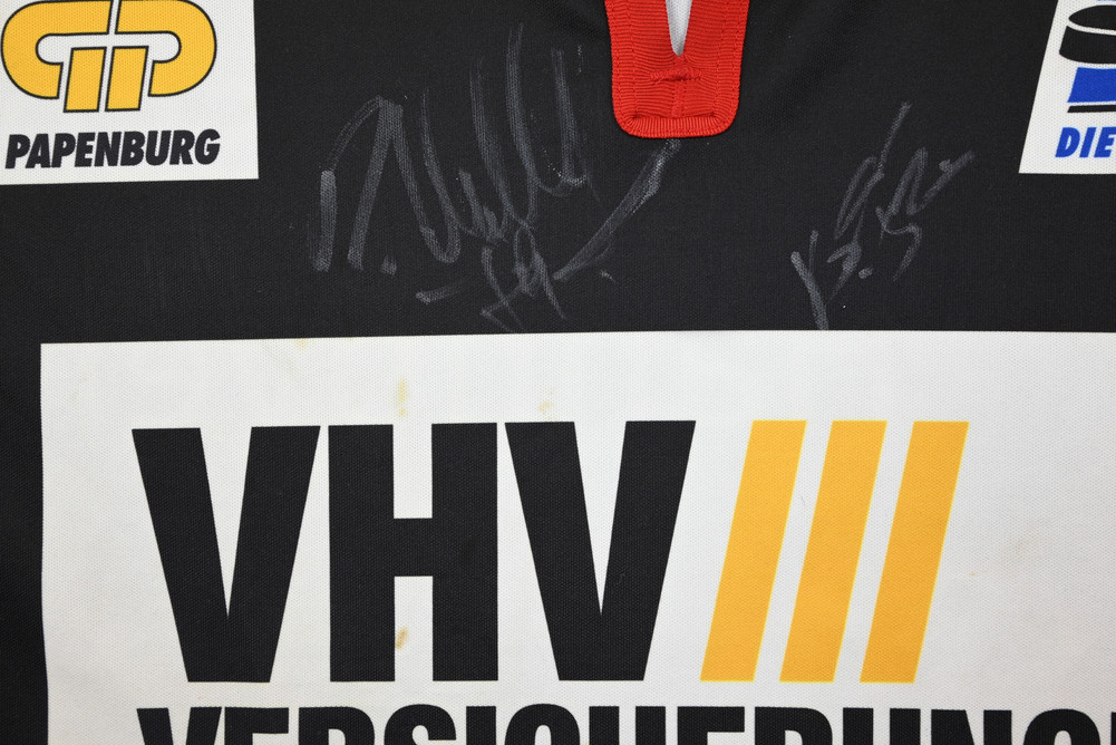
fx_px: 961
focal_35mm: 31
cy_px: 372
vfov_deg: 42.4
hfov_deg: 60.3
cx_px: 558
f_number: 5
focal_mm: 31
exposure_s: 1/100
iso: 200
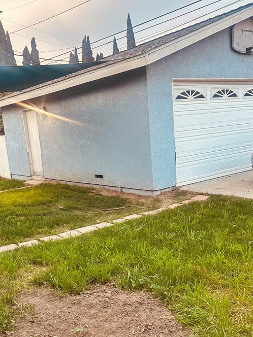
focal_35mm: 37
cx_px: 90
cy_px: 192
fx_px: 361
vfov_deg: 50.0
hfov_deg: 38.3
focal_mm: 6.86
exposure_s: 1/120
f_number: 1.78
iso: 160
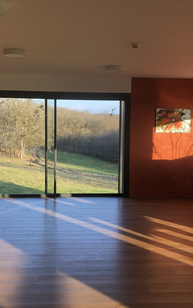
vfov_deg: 49.3
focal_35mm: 40
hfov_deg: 32.0
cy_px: 154
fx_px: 337
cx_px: 97
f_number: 1.8
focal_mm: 4
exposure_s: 1/120
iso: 32
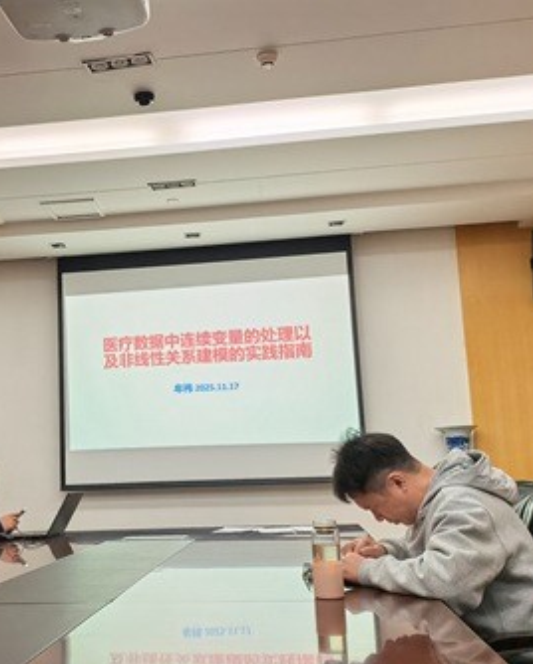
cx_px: 151
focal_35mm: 42
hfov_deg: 35.2
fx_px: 827
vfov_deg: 43.8
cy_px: 333
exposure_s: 1/100
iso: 160
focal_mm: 6.98
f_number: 4
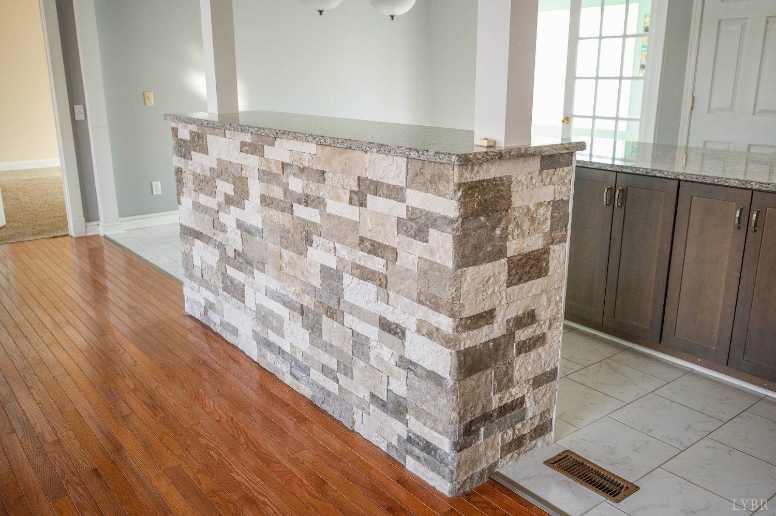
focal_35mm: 30
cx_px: 388
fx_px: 646
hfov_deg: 62.0
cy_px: 258
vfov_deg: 43.5
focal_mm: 30
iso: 640
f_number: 4
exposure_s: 1/60
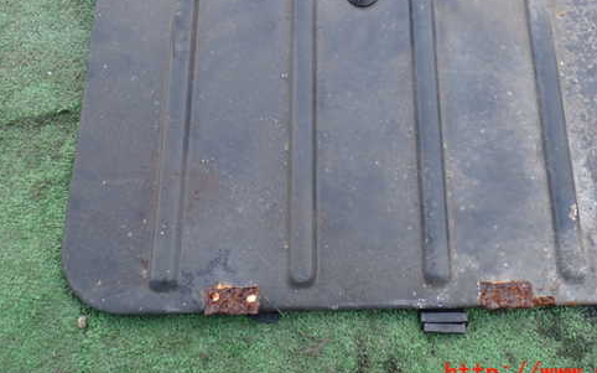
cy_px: 112
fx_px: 537
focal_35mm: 33
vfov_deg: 37.7
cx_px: 353
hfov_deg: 57.8
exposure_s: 1/125
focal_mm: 4.5
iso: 100
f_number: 2.8
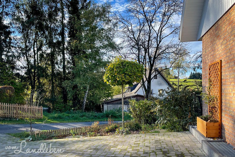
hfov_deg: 54.4
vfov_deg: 37.9
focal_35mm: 35
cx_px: 118
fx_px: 228
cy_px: 78
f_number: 4
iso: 1000
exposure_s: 1/160
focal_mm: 35
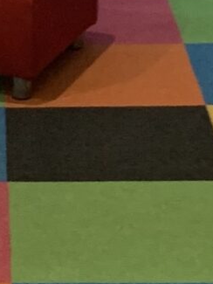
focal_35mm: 205
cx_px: -102
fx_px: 1681
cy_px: -122
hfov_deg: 7.1
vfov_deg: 9.4
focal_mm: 4.25
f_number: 1.8
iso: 320
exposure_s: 1/50
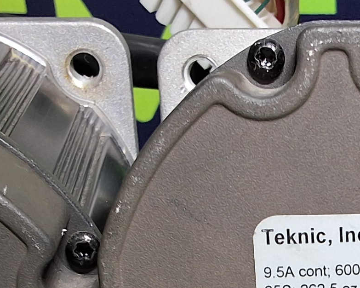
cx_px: 399
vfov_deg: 12.7
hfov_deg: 16.3
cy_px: 449
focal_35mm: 114
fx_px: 1214
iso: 64
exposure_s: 1/40
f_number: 1.9
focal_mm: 2.91
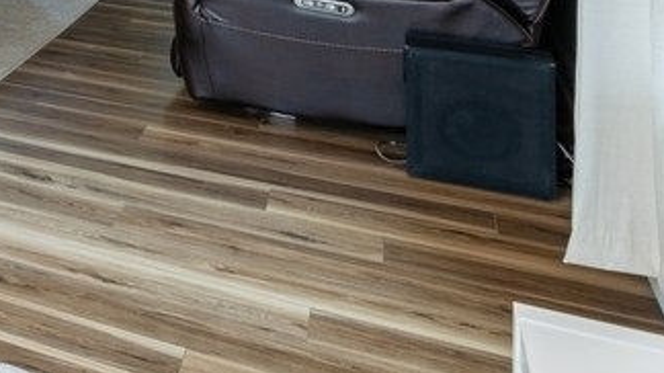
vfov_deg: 16.7
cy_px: -258
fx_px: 1091
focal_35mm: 62
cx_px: -580
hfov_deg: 20.8
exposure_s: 1/3
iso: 100
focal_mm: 12
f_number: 10
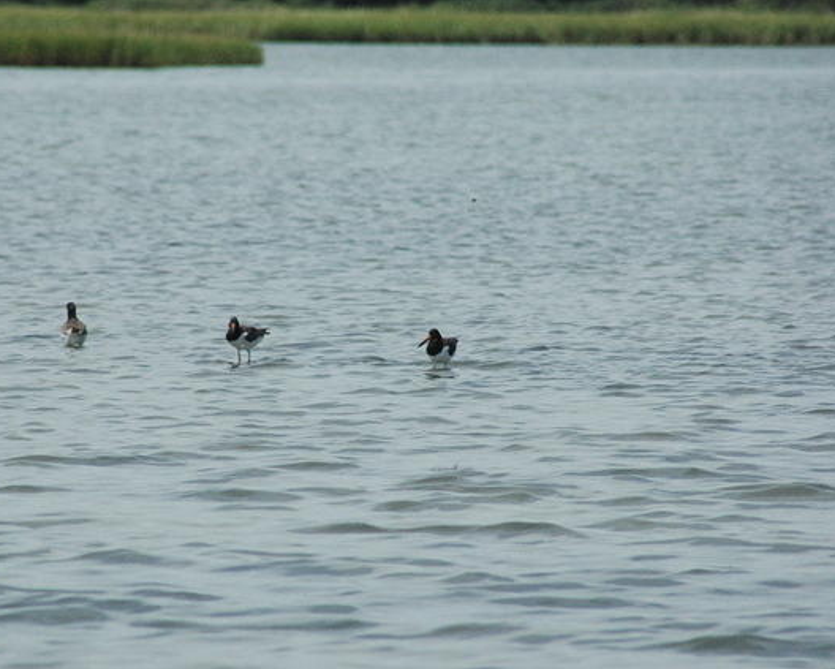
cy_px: 334
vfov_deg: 3.0
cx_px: 337
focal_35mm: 511
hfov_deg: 3.8
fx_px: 12635
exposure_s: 1/5000
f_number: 9
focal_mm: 300
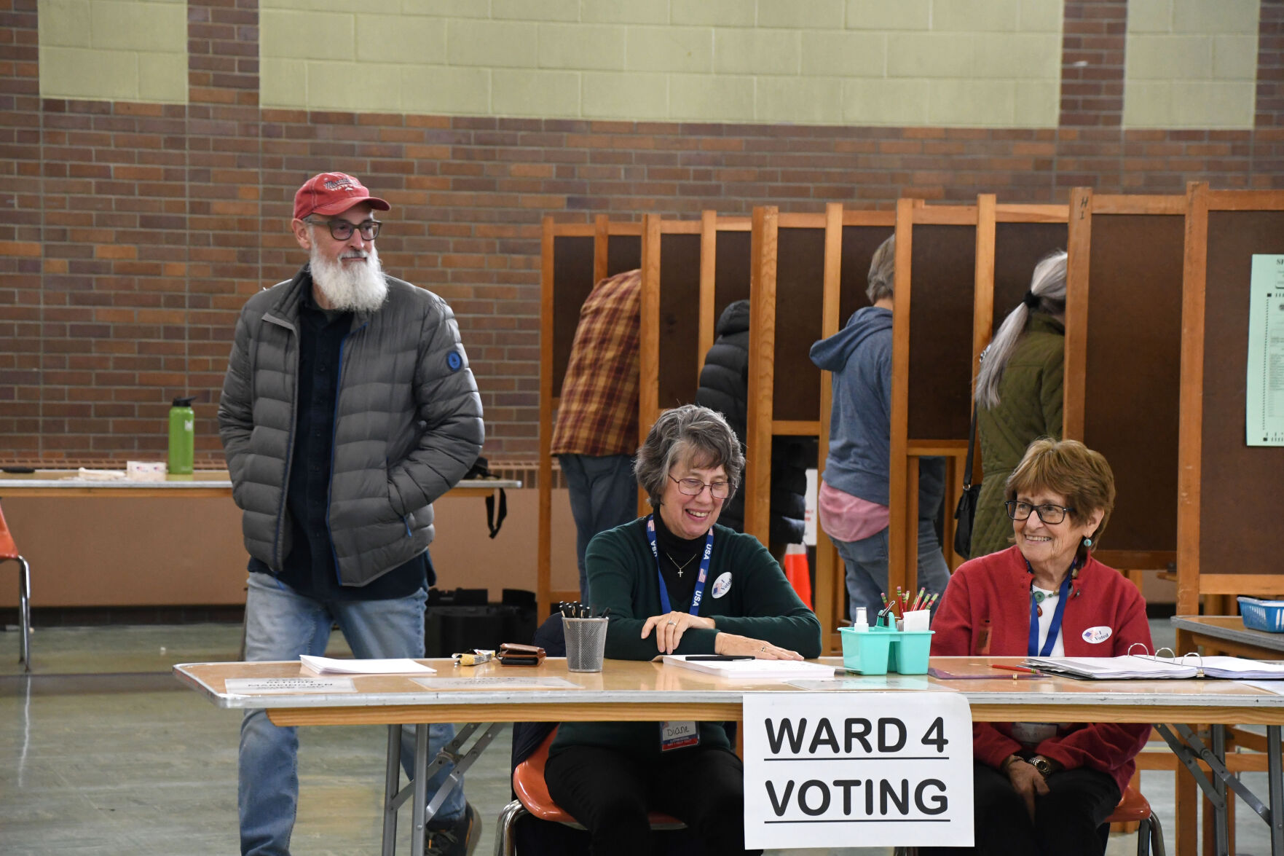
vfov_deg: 10.8
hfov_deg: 16.1
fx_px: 4529
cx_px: 642
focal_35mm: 127
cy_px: 428
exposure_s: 1/160
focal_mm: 85
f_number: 5.3
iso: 2500
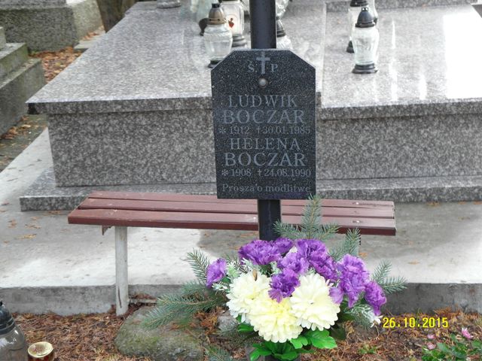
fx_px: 919
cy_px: 180
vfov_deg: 22.3
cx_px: 241
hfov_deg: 29.4
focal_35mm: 66
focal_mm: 14.1
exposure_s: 1/60
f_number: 3.1
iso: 160
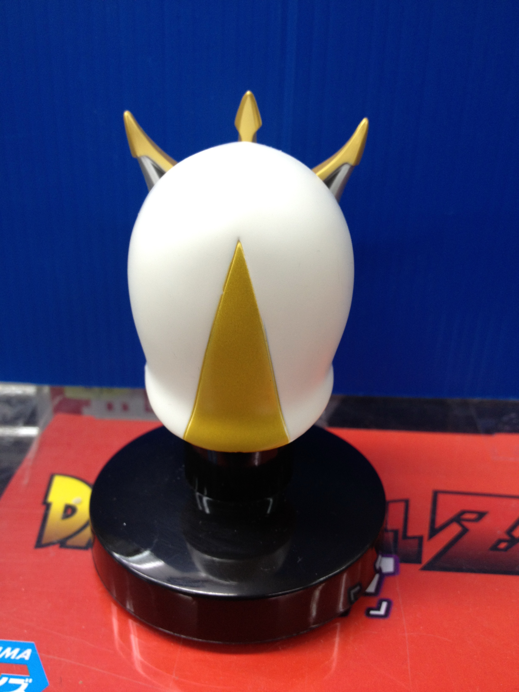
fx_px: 700
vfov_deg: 52.6
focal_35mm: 35
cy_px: 346
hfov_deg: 40.7
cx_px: 260
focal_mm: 4.28
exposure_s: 1/20
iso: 100
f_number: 2.4
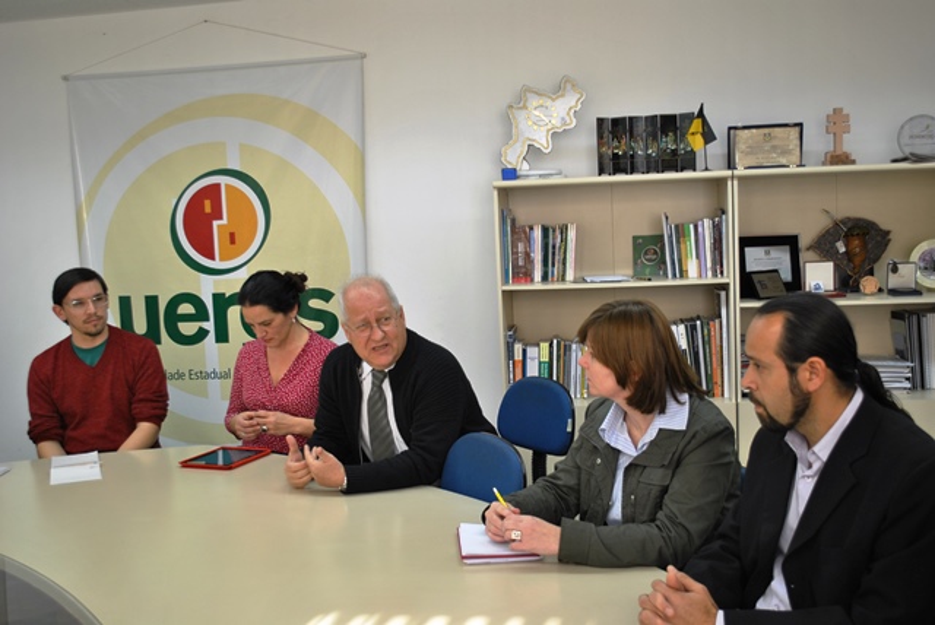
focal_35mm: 42
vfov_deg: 32.0
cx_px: 468
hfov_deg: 46.4
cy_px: 312
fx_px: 1092
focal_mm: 28
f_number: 4.5
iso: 200
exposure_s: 1/40
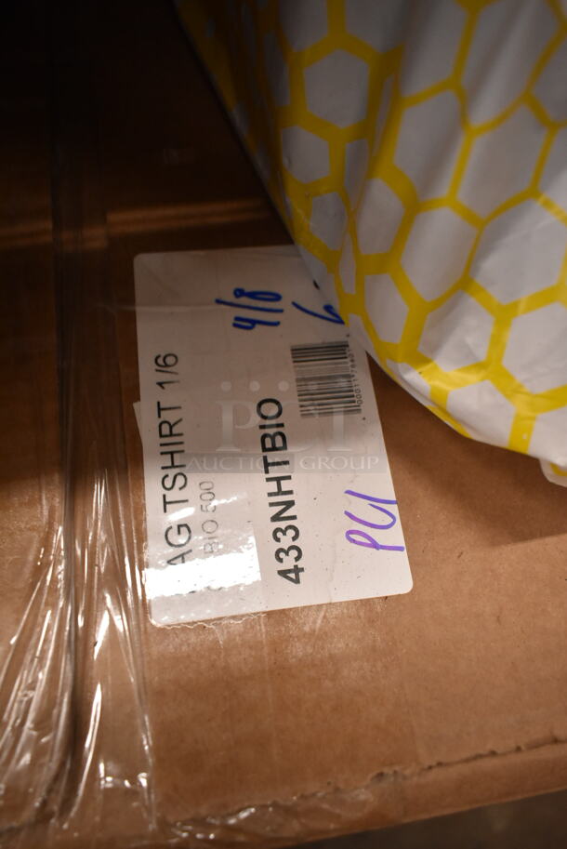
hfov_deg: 48.0
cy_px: 424
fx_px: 637
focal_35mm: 27
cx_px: 284
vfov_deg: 67.3
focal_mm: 18
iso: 2000
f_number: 3.5
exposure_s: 1/125
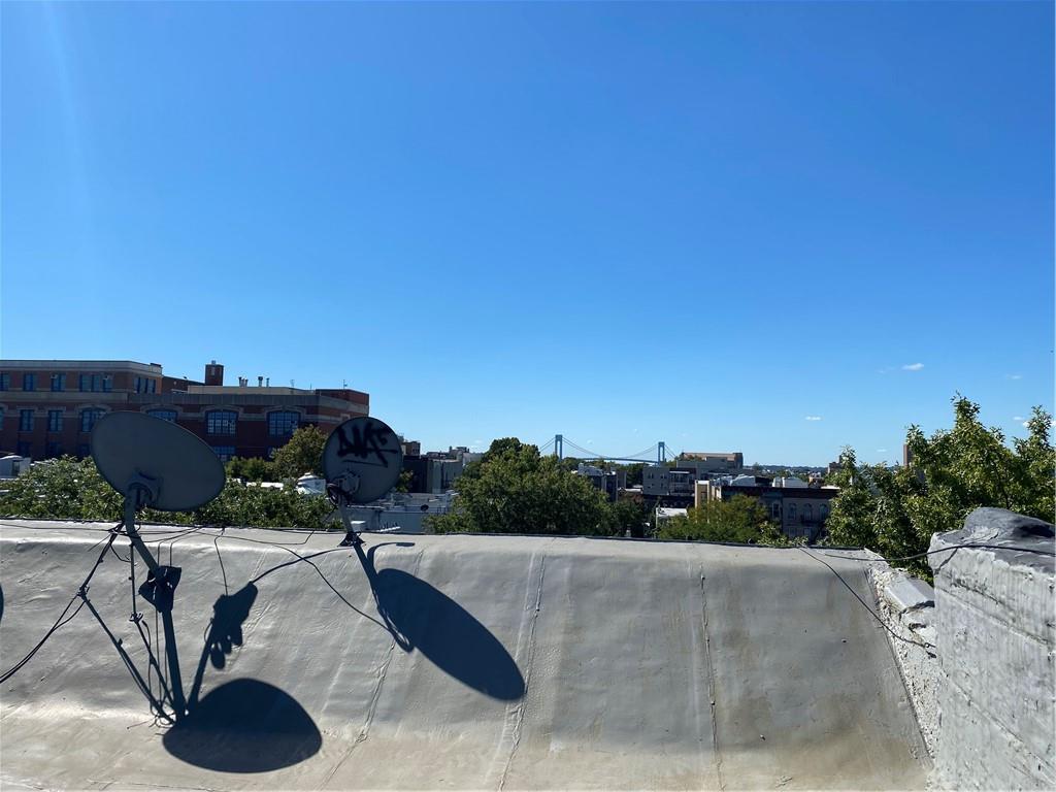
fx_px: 793
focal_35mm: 26
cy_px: 396
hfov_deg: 67.3
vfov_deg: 53.1
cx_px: 528
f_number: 1.8
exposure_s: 1/4808
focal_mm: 4.25
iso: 32
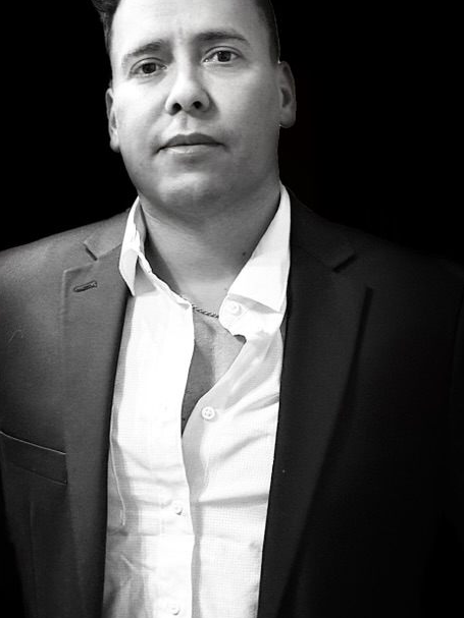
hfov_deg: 18.2
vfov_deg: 24.1
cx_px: 209
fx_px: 1448
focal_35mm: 81
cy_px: 388
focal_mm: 6.76
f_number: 1.78
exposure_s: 1/40
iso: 250
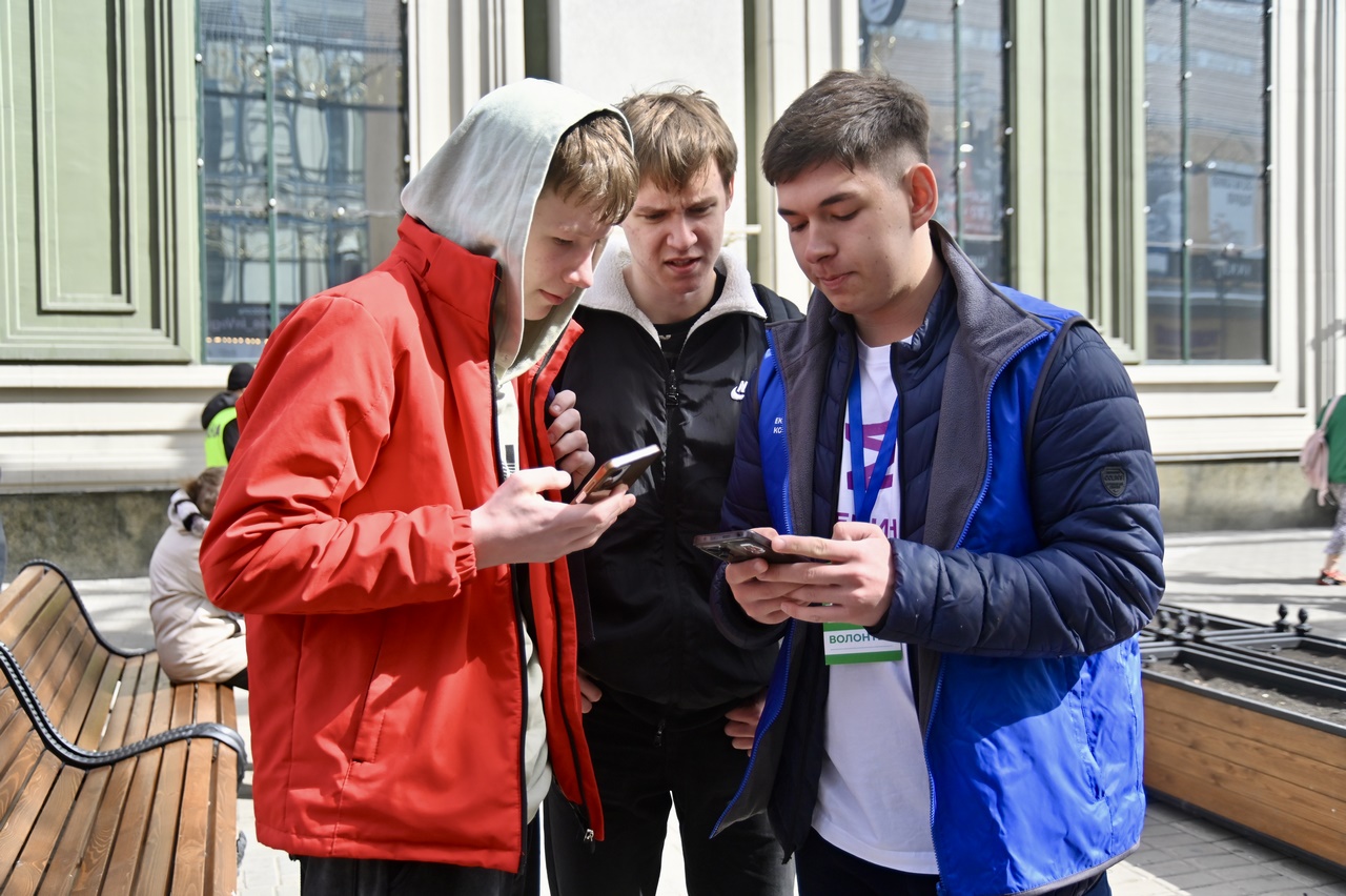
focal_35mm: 35
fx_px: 1308
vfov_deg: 37.8
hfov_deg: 54.5
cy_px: 448
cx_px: 673
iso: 450
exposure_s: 1/1000
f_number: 4
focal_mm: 35
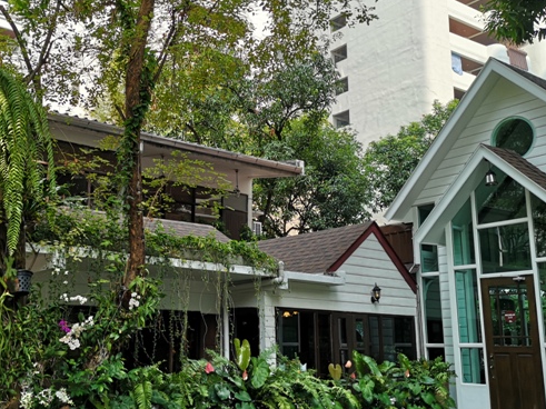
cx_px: 182
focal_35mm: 44
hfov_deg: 42.4
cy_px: 207
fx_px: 694
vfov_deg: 32.9
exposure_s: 1/776
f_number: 1.8
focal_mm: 3.95
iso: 50
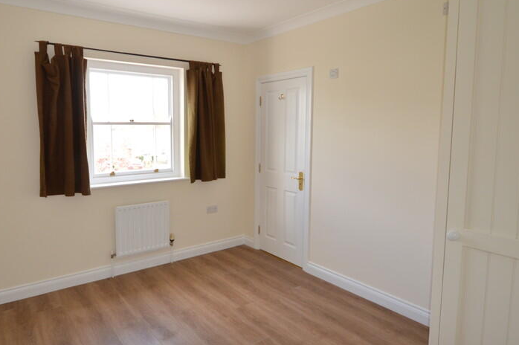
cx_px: 206
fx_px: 317
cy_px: 165
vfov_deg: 57.1
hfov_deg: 77.7
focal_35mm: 22
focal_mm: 10
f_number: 4
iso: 280
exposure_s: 1/125
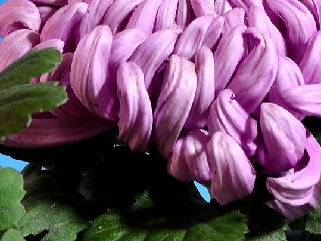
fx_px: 4459
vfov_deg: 3.1
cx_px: 211
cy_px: 2
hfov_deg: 4.1
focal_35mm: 481
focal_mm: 90
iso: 200
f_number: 11
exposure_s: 1/3
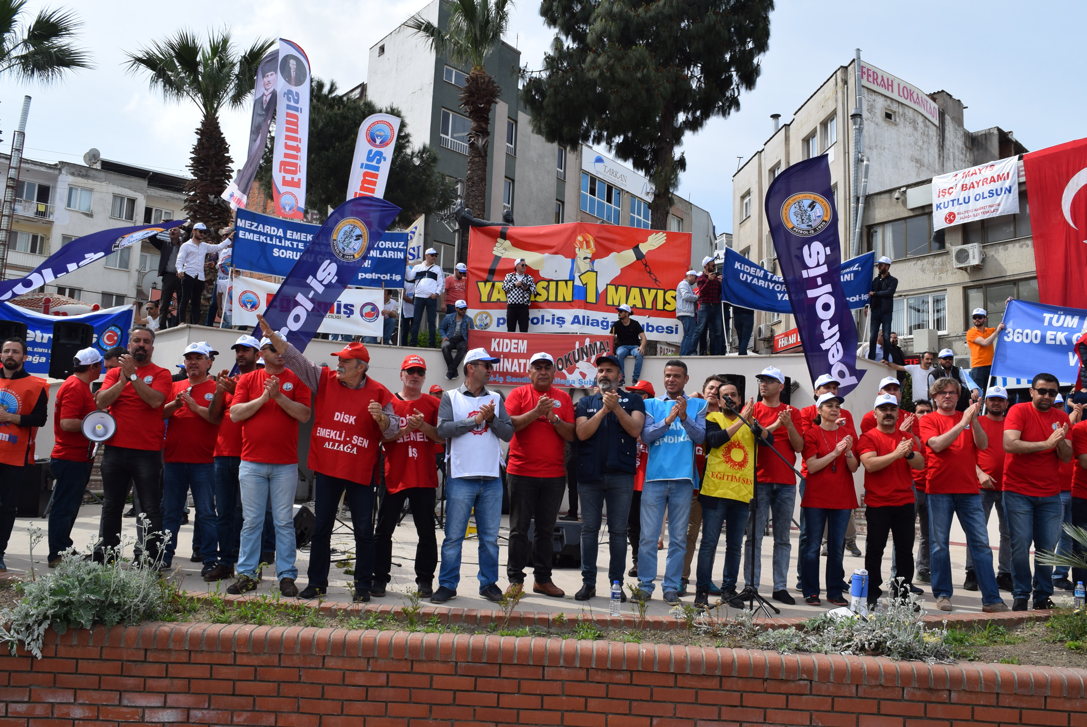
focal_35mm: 27
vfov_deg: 48.0
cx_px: 544
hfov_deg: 67.3
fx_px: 816
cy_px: 364
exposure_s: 1/400
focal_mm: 18
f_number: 10
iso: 200
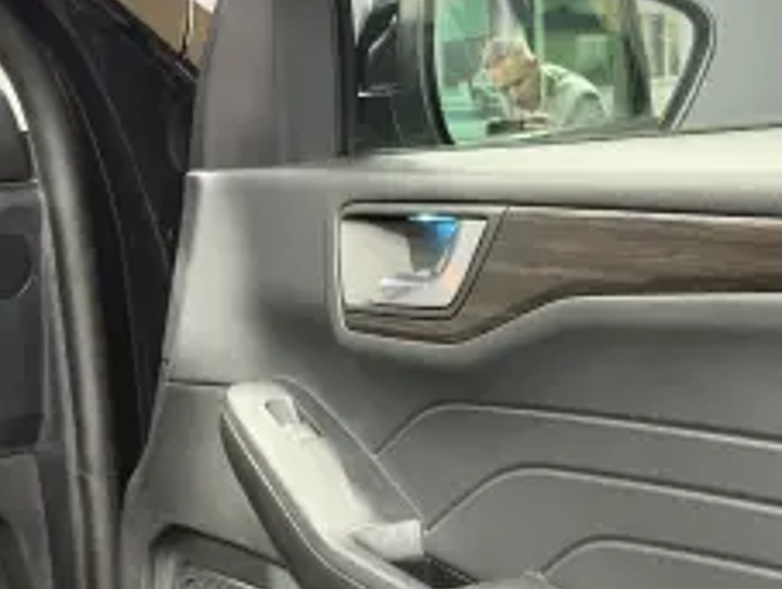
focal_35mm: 76
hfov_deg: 25.6
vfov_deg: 19.3
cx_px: 424
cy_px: 451
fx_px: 1720
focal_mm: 6.76
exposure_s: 1/25
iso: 500
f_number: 1.78
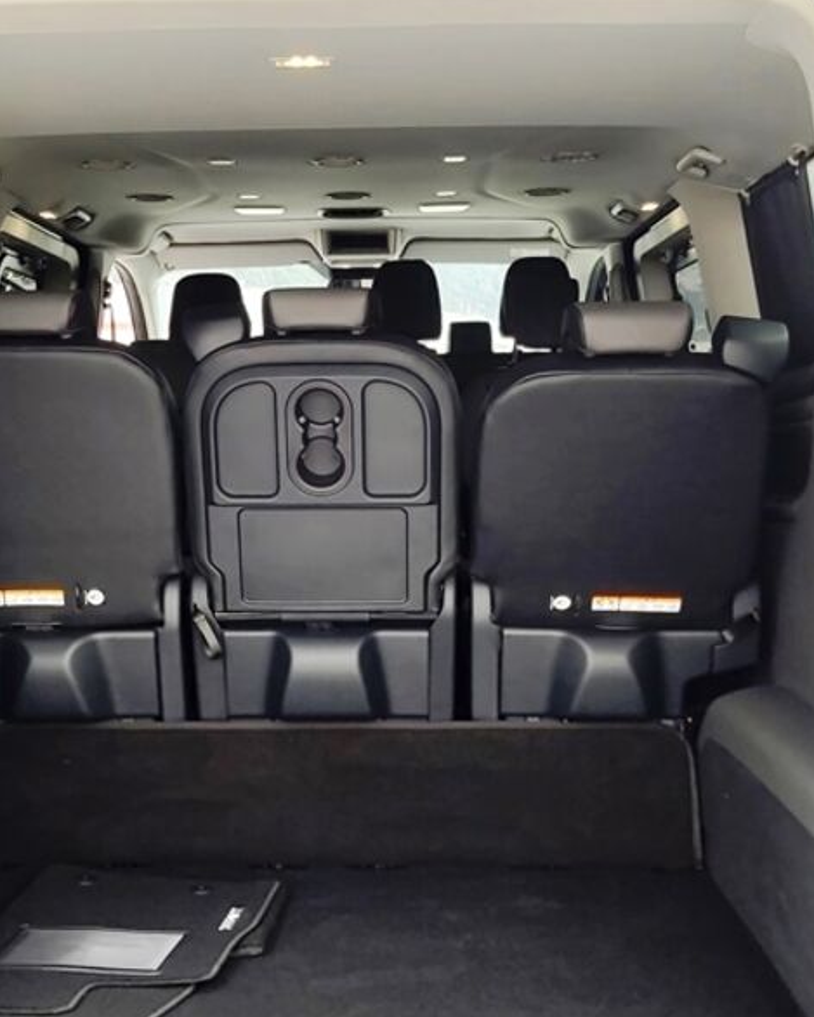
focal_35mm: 52
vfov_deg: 35.9
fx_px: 1566
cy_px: 576
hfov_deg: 29.1
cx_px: 335
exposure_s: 1/50
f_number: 1.7
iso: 64
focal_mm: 3.92
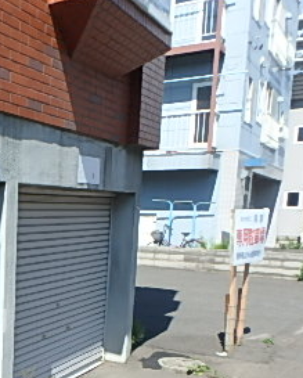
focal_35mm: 48
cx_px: -80
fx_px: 537
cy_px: 316
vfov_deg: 37.0
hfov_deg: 27.0
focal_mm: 3.7
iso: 125
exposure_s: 1/640
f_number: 3.5
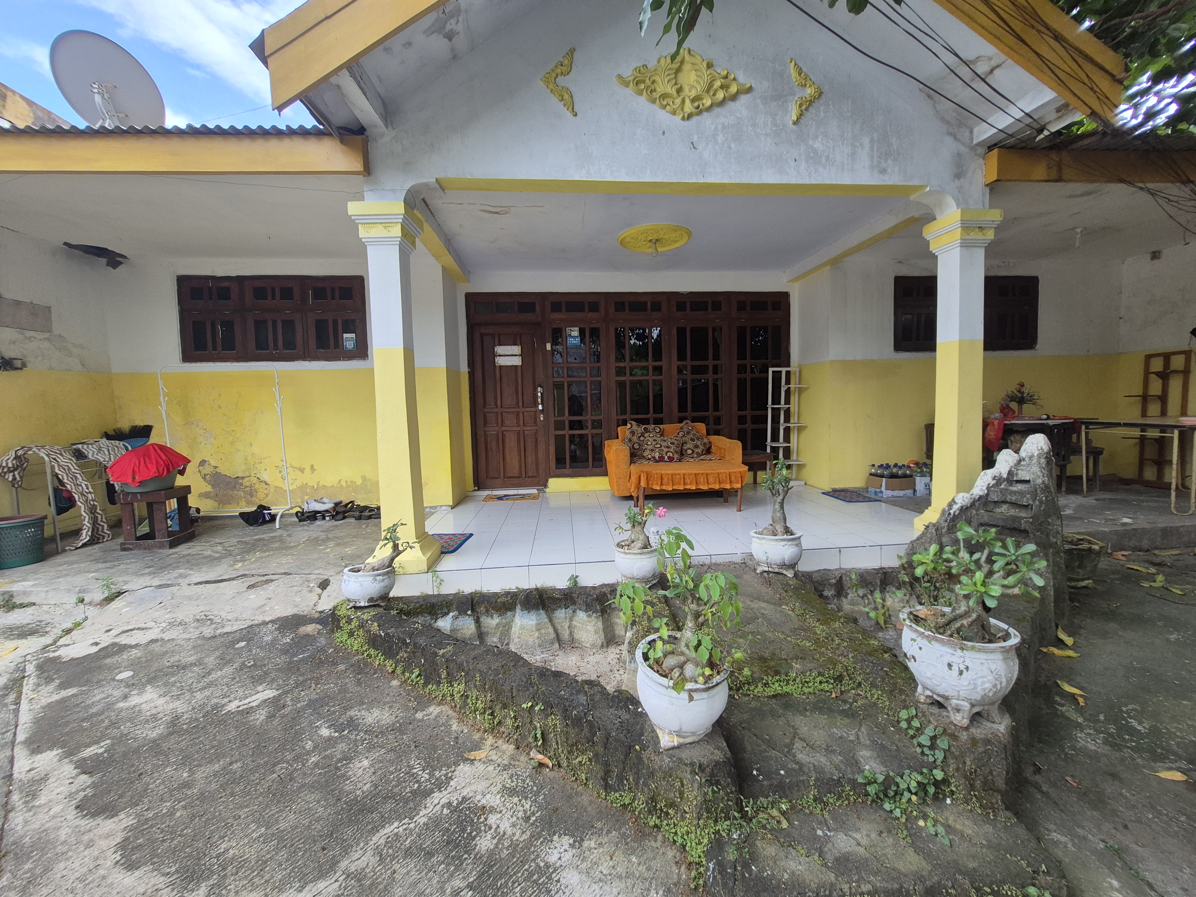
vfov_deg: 89.9
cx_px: 598
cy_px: 448
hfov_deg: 106.2
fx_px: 449
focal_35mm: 13
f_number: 2.2
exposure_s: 1/190
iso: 50
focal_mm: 1.74
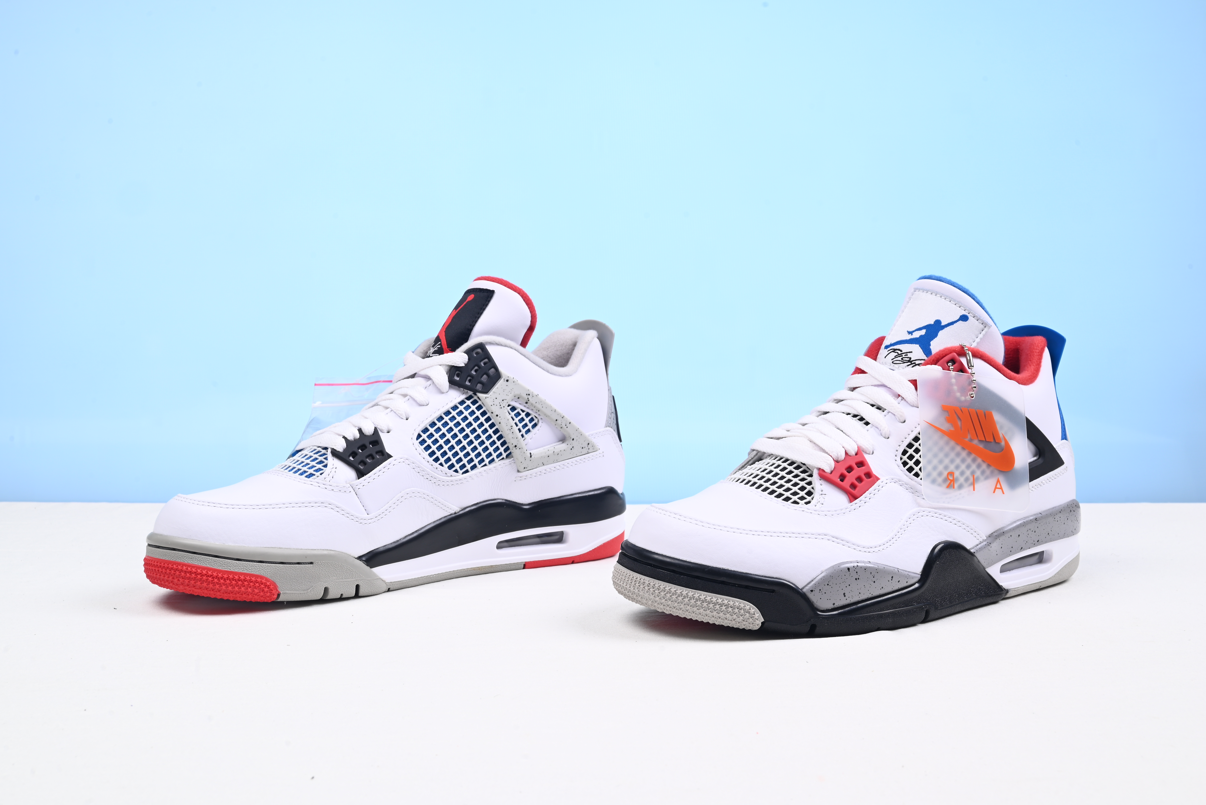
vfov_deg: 33.4
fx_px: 1340
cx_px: 603
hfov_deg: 48.4
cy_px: 402
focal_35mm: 40
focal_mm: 40
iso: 100
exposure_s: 1/2
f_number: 16
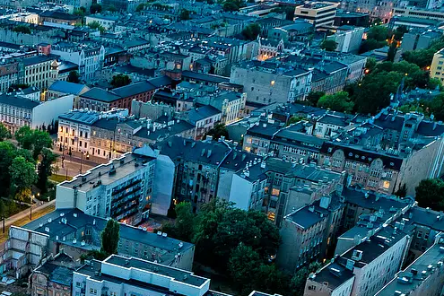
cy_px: 428
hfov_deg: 29.6
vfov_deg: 19.0
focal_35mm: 64
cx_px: 17
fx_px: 789
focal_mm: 8.4
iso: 100
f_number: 2.8
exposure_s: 1/3.33
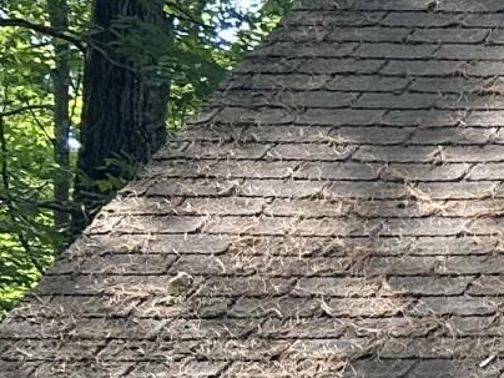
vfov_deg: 7.5
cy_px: 598
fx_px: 2810
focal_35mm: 193
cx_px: 1704
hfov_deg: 8.1
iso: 40
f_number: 1.5
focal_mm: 5.7
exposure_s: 1/198
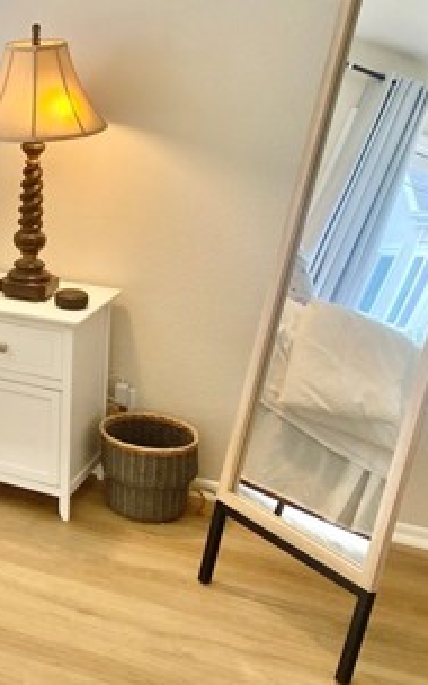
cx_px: -106
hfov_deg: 20.7
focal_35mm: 58
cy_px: 252
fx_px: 1082
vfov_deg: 34.9
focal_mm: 4.25
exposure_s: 1/122
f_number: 1.8
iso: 80
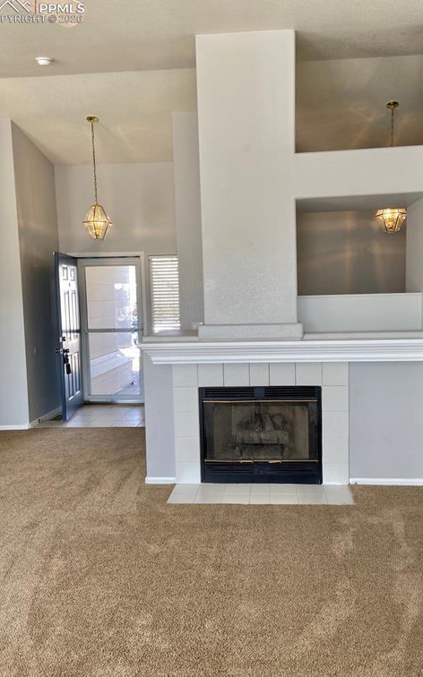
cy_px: 338
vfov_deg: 66.5
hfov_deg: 44.4
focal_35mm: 28
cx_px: 242
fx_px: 517
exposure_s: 1/120
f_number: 1.8
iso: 40
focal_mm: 4.25
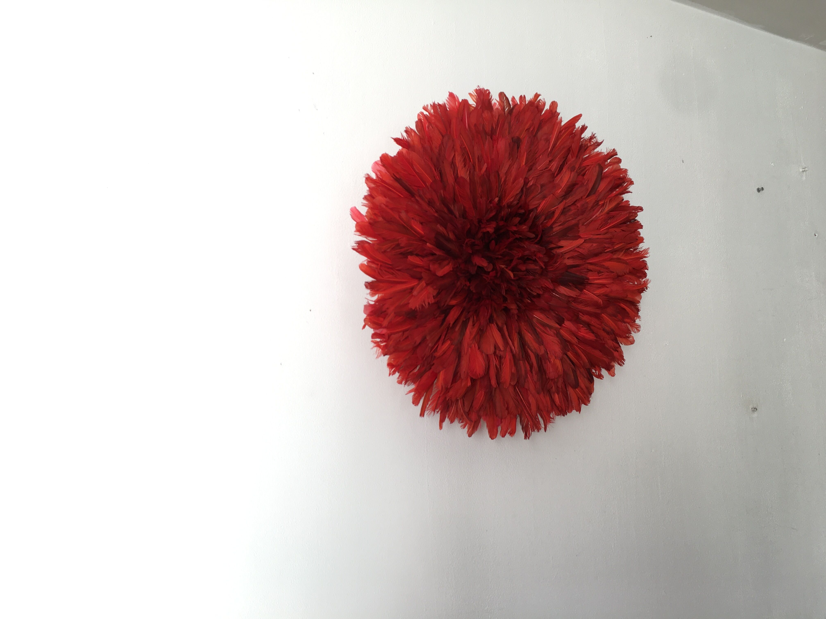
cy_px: 310
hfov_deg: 61.7
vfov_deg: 48.2
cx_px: 413
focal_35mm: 29
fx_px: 692
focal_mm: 4.15
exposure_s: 1/33
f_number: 2.2
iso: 25
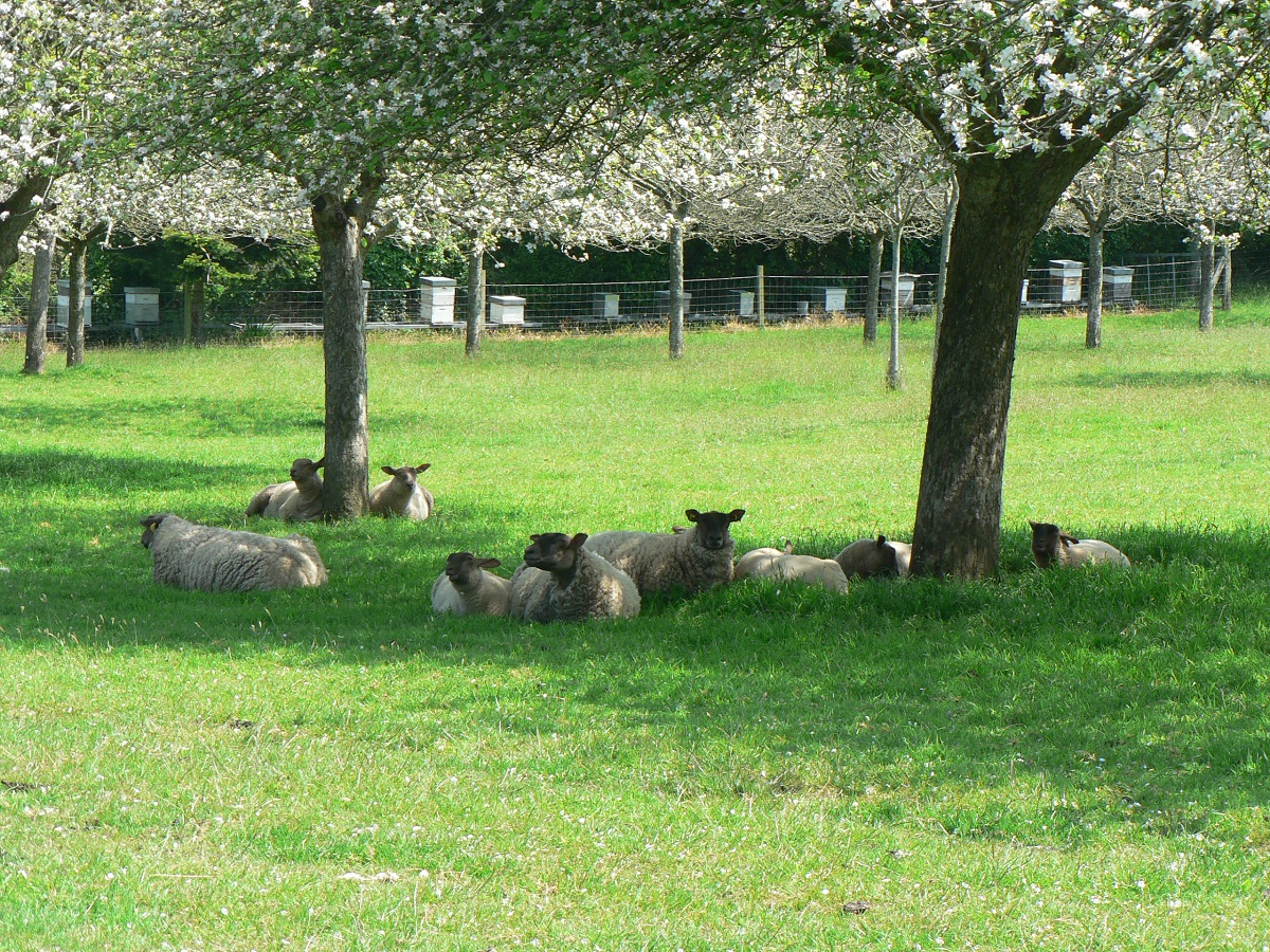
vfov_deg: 14.0
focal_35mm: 106
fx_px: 3889
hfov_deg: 18.5
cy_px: 476
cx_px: 635
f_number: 4
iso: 80
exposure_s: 1/160
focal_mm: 17.7
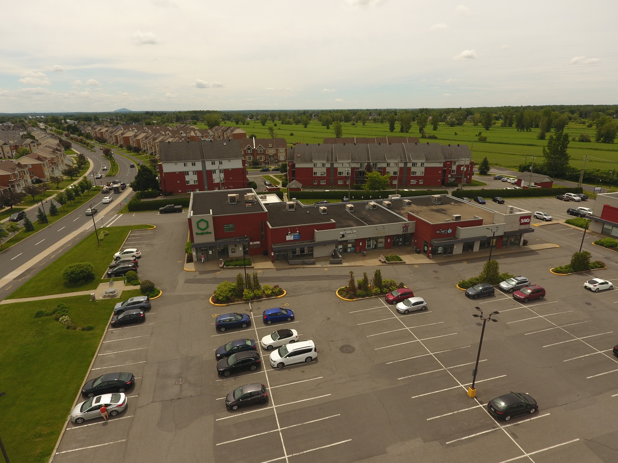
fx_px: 357
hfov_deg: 81.7
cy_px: 232
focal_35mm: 20
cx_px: 309
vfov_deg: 66.0
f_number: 2.8
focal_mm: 3.61
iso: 100
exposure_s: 1/1279
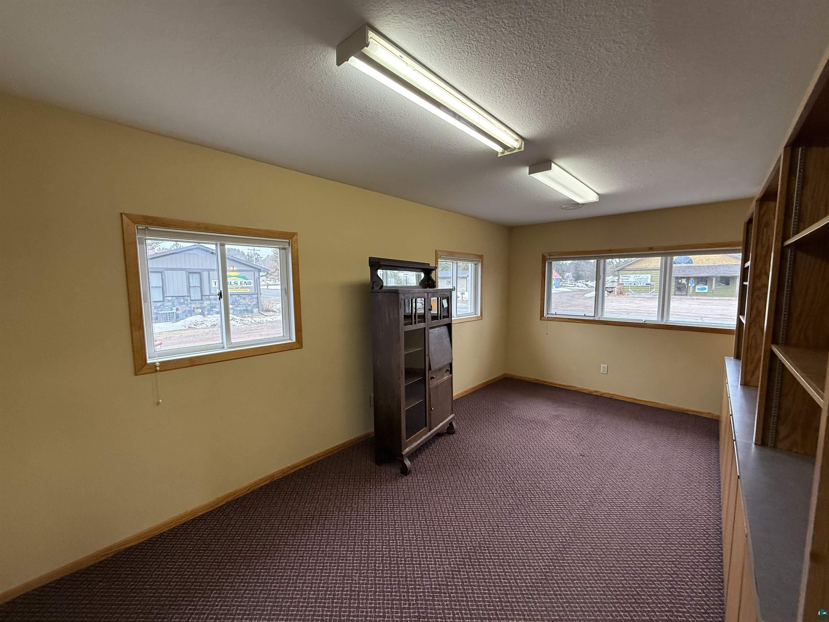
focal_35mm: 14
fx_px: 335
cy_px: 311
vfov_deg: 85.7
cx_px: 414
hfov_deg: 102.1
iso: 320
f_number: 2.2
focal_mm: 2.22
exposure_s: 1/120
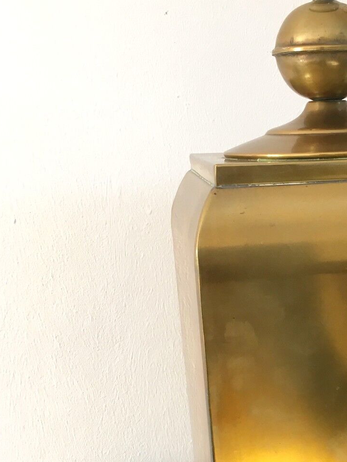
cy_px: 369
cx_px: 346
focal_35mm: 60
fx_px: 802
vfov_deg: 31.4
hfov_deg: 23.4
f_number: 2.2
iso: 64
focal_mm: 4.15
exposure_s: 1/33
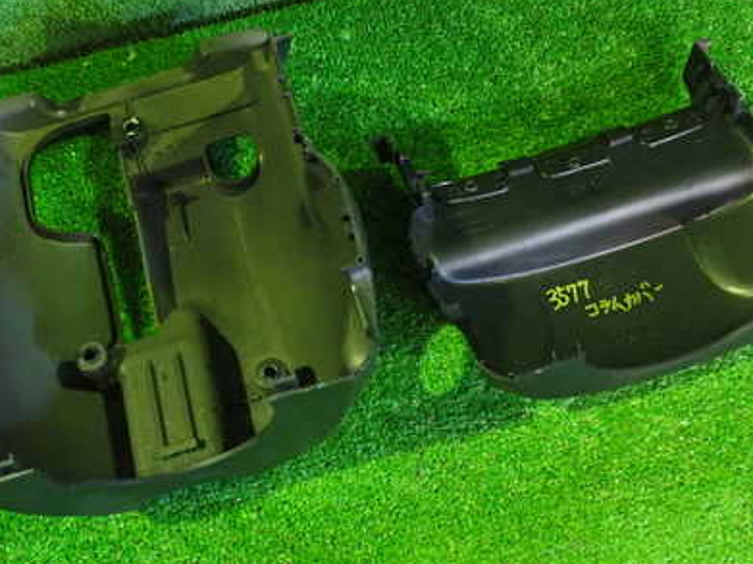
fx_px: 1000
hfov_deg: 41.2
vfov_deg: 31.3
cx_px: 347
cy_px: 208
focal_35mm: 46
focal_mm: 5.4
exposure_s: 1/20
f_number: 2.3
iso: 800
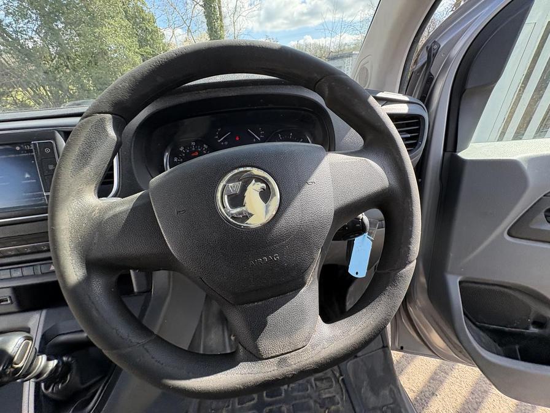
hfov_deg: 102.1
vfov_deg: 85.7
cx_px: 275
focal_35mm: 14
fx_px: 222
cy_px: 206
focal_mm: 2.22
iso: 64
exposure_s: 1/243
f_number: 2.2
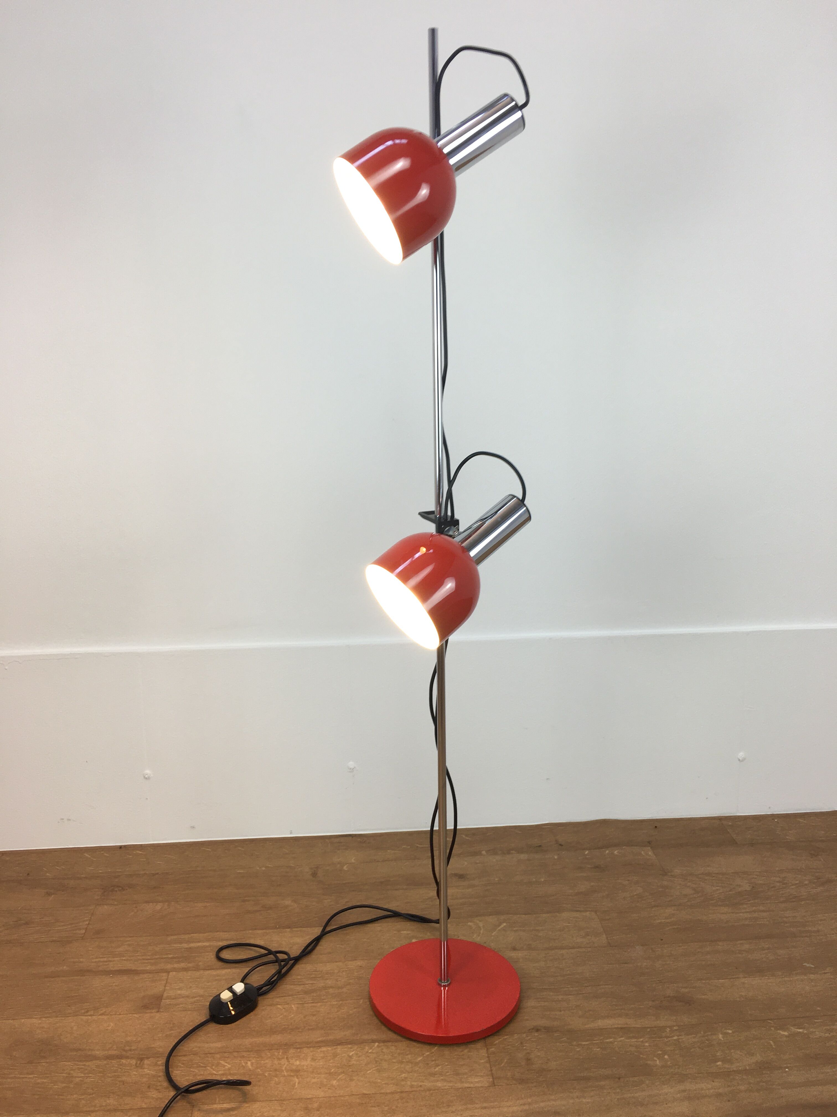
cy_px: 558
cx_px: 418
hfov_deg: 48.2
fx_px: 935
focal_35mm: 29
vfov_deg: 61.7
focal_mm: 4.15
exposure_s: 1/50
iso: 32
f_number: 2.2
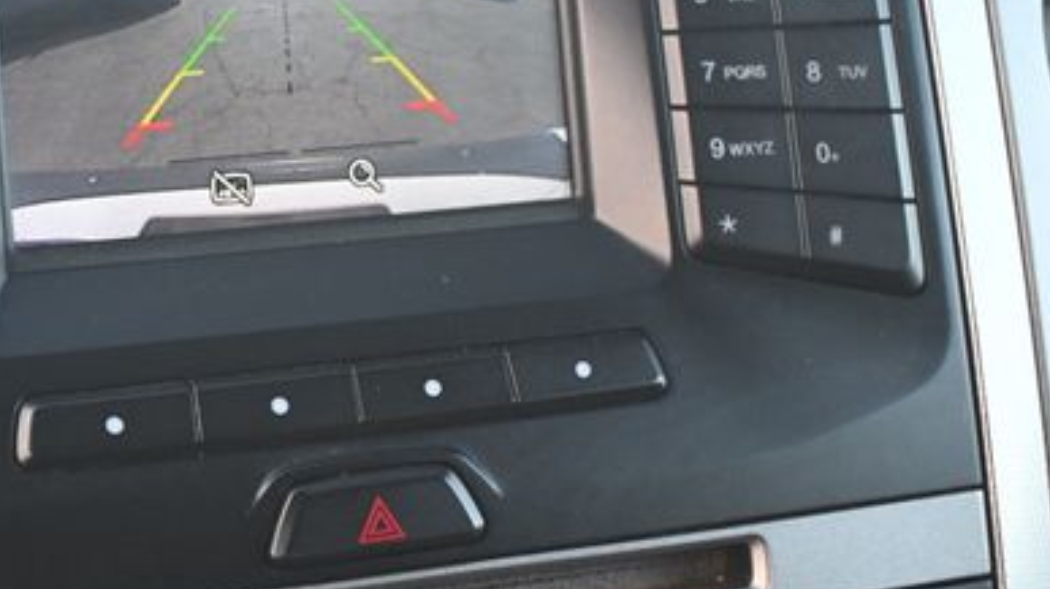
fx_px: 2170
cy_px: 68
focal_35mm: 78
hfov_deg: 26.8
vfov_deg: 15.3
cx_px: 250
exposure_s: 1/125
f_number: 4.8
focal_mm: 30
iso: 1000
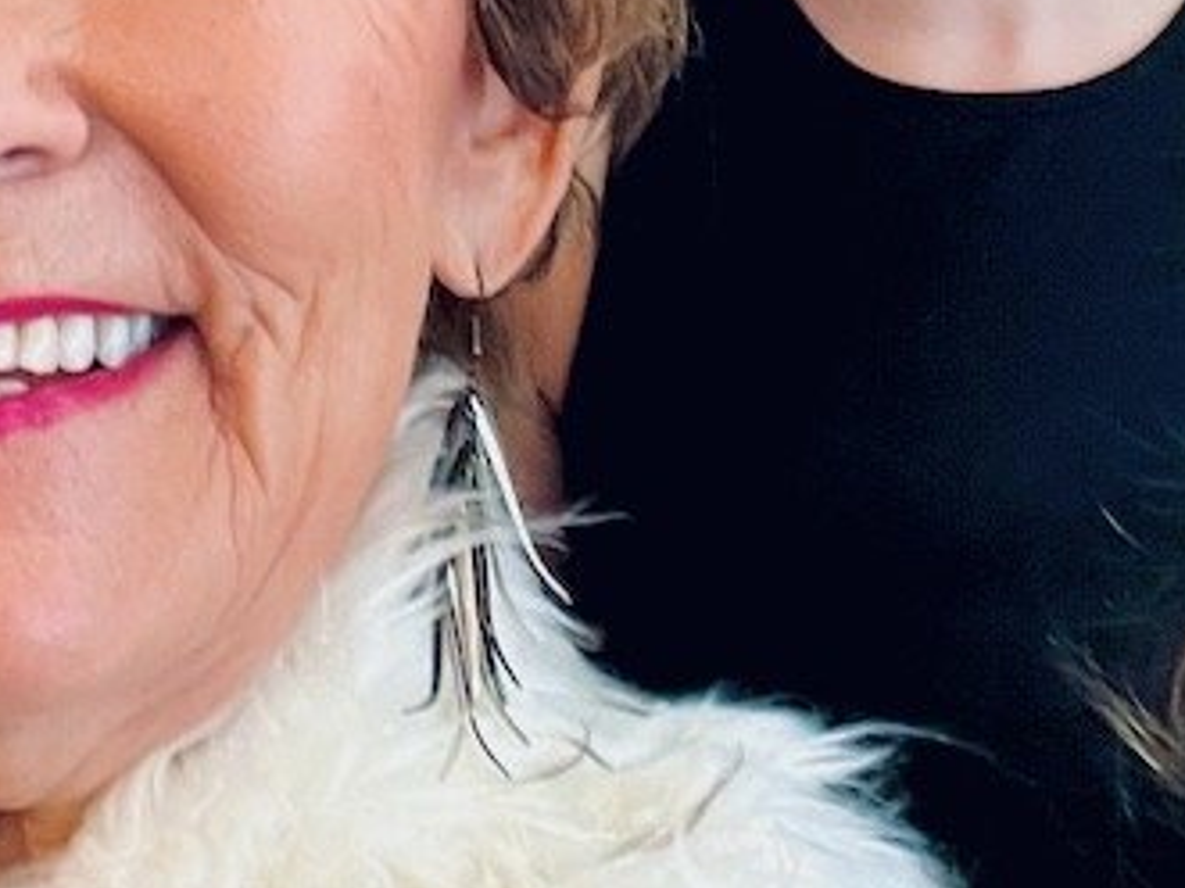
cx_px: 498
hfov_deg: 22.0
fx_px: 3046
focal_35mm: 89
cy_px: -387
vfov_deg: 15.5
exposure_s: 1/40
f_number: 2.2
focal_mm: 2.71
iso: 250
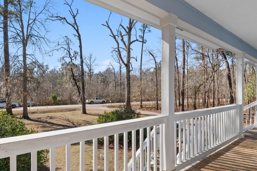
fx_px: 150
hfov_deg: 81.2
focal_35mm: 21
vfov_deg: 59.5
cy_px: 88
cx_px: 134
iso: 100
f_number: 5.6
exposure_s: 1/125
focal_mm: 10
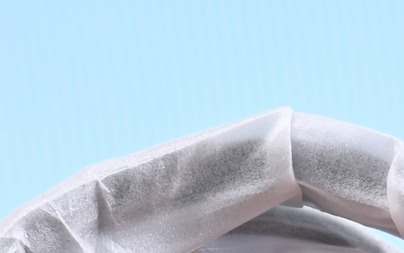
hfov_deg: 7.2
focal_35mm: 291
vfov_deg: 4.2
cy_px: 931
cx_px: 175
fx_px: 3204
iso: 100
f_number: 16
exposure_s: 1/2
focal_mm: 40
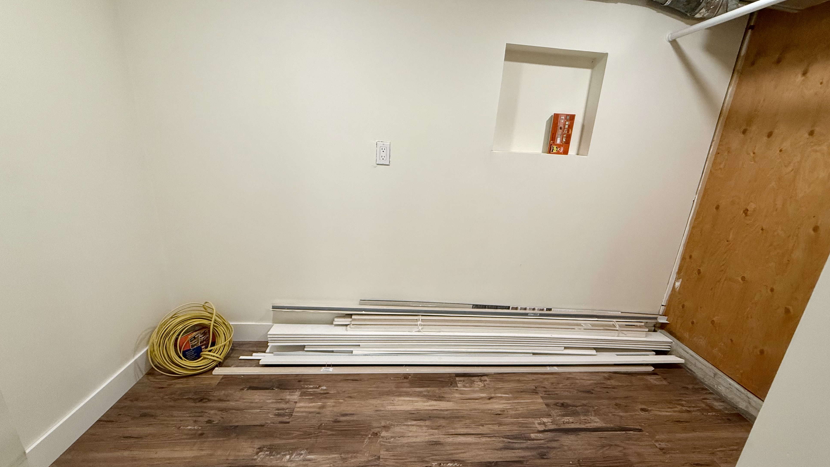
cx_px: 431
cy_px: 253
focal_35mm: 16
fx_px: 352
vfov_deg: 67.0
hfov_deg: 99.3
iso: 320
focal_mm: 2.22
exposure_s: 1/120
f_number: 2.2
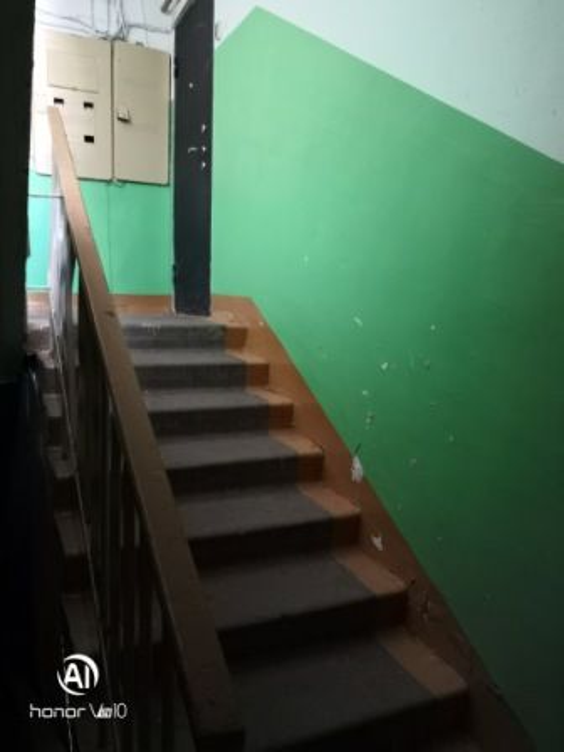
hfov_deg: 51.4
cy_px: 376
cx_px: 282
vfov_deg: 65.3
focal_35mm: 27
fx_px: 587
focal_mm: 3.95
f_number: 1.8
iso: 2000
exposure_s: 1/12.5
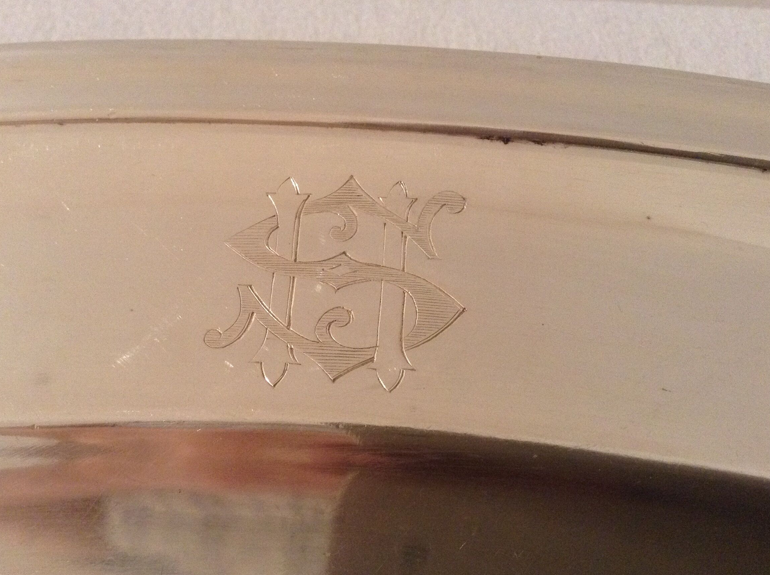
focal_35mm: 37
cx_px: 353
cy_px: 284
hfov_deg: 50.1
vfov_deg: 38.6
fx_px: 822
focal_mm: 3.3
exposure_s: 1/20
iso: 250
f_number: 2.4
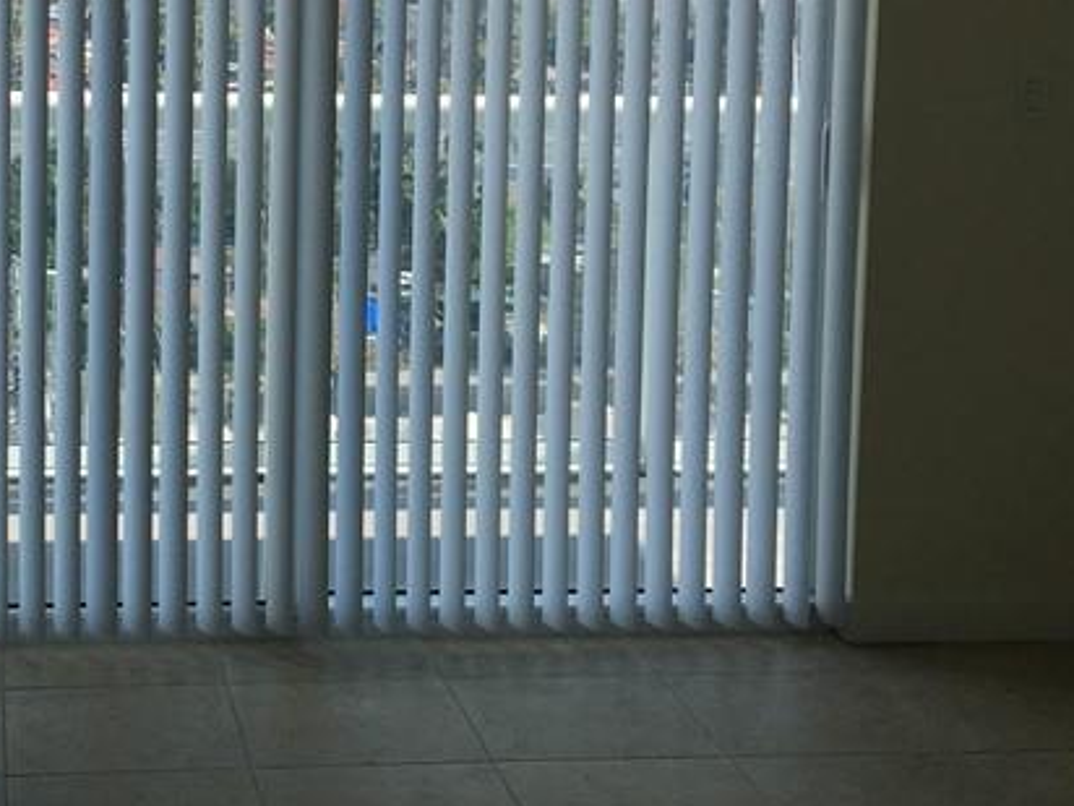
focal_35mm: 72
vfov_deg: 20.1
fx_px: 2234
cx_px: 255
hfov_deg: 26.6
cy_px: 123
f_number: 2.2
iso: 25
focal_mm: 4.15
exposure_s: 1/569
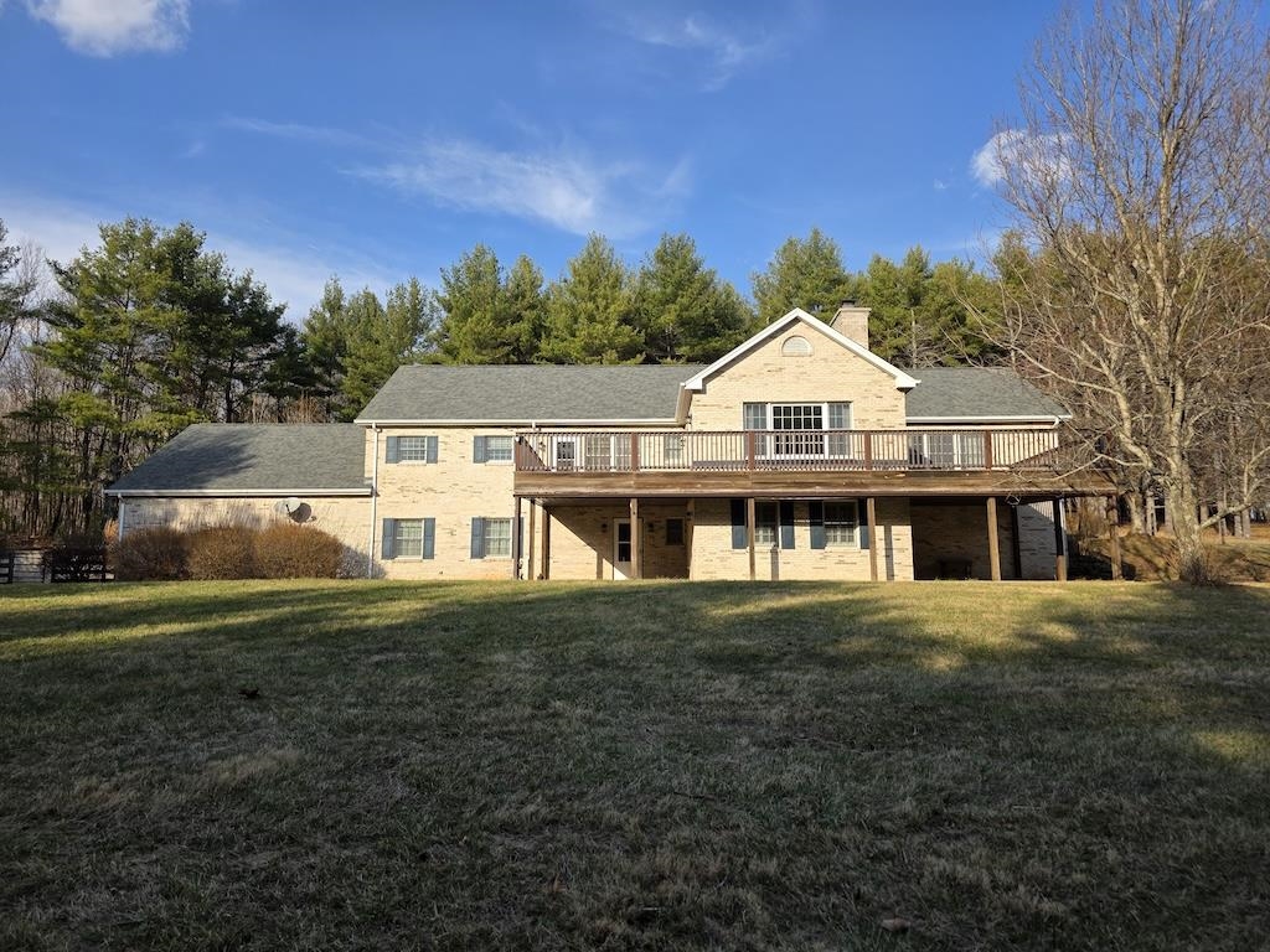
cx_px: 635
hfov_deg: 73.9
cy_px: 476
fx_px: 844
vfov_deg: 58.9
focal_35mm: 23
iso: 80
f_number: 1.7
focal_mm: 6.3
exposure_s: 1/3677
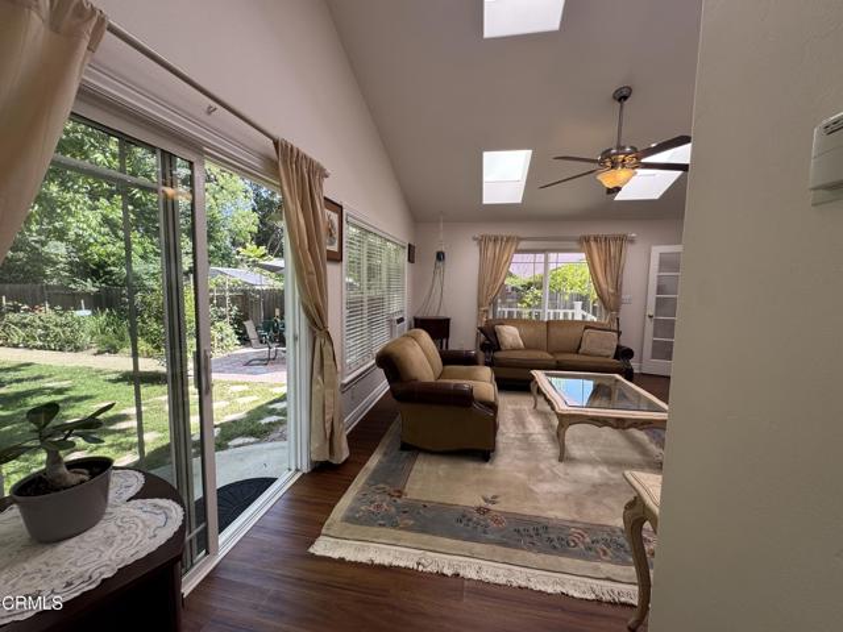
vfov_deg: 85.7
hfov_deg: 102.1
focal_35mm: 14
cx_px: 422
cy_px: 316
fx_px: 341
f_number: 2.2
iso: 40
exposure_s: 1/164
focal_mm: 2.22
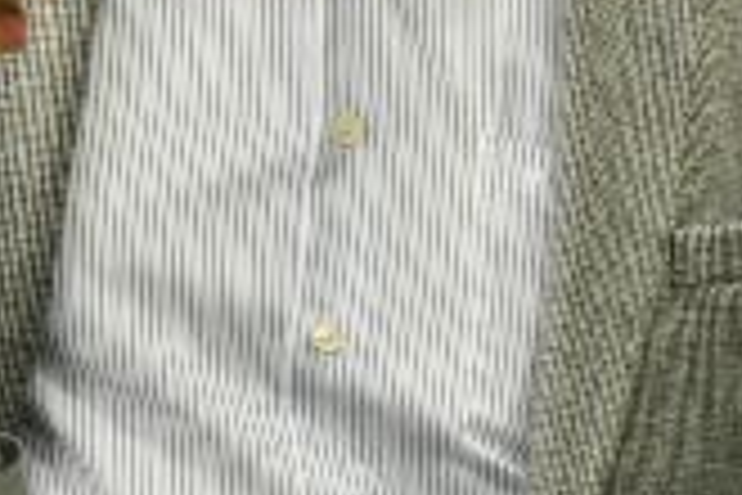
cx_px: 243
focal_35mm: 167
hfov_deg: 12.3
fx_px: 3442
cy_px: 531
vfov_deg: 8.2
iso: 800
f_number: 6.3
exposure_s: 1/40
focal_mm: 18
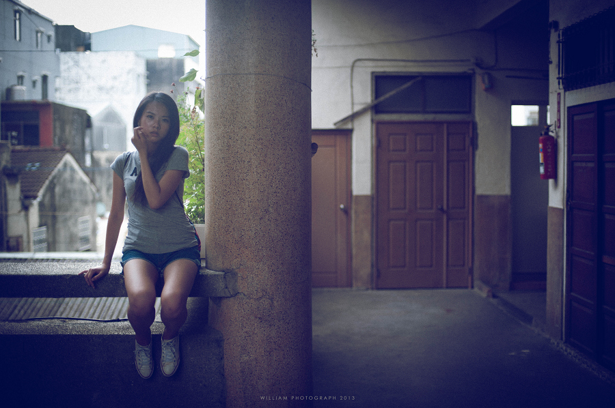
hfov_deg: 39.6
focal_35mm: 50
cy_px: 204
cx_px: 308
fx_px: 853
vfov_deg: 26.9
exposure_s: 1/250
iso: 125
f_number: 1.8
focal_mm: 50
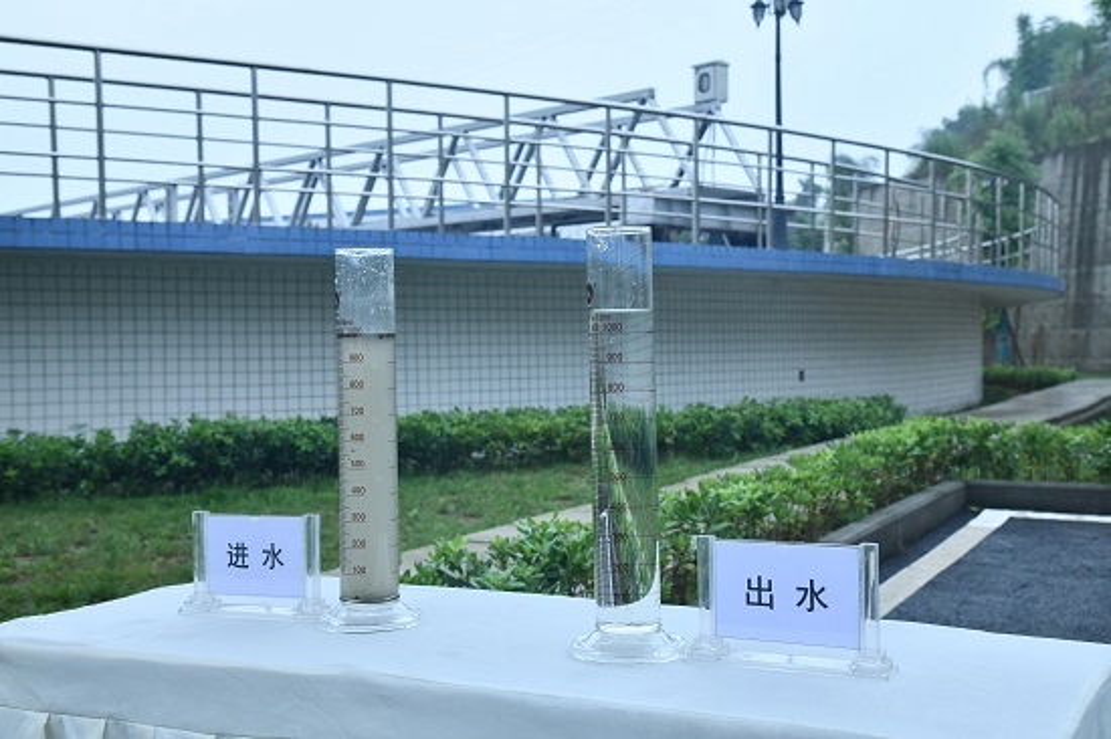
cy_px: 370
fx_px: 1419
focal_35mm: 46
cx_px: 556
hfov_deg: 42.8
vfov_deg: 29.2
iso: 1250
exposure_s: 1/320
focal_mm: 46
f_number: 9
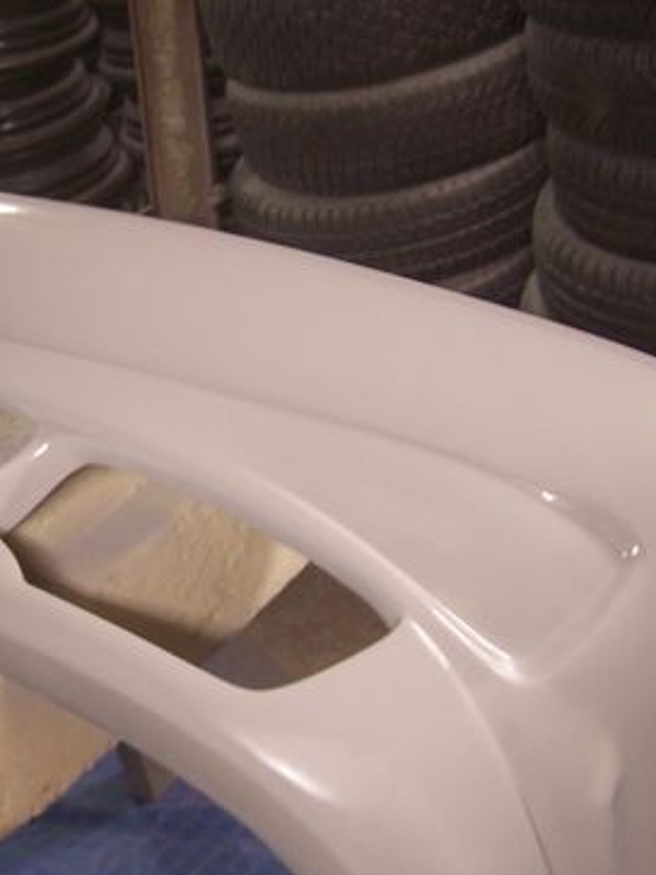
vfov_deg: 29.0
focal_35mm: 67
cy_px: 444
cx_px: -7
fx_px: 1694
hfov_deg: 21.1
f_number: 2.8
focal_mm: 6.3
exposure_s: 1/8
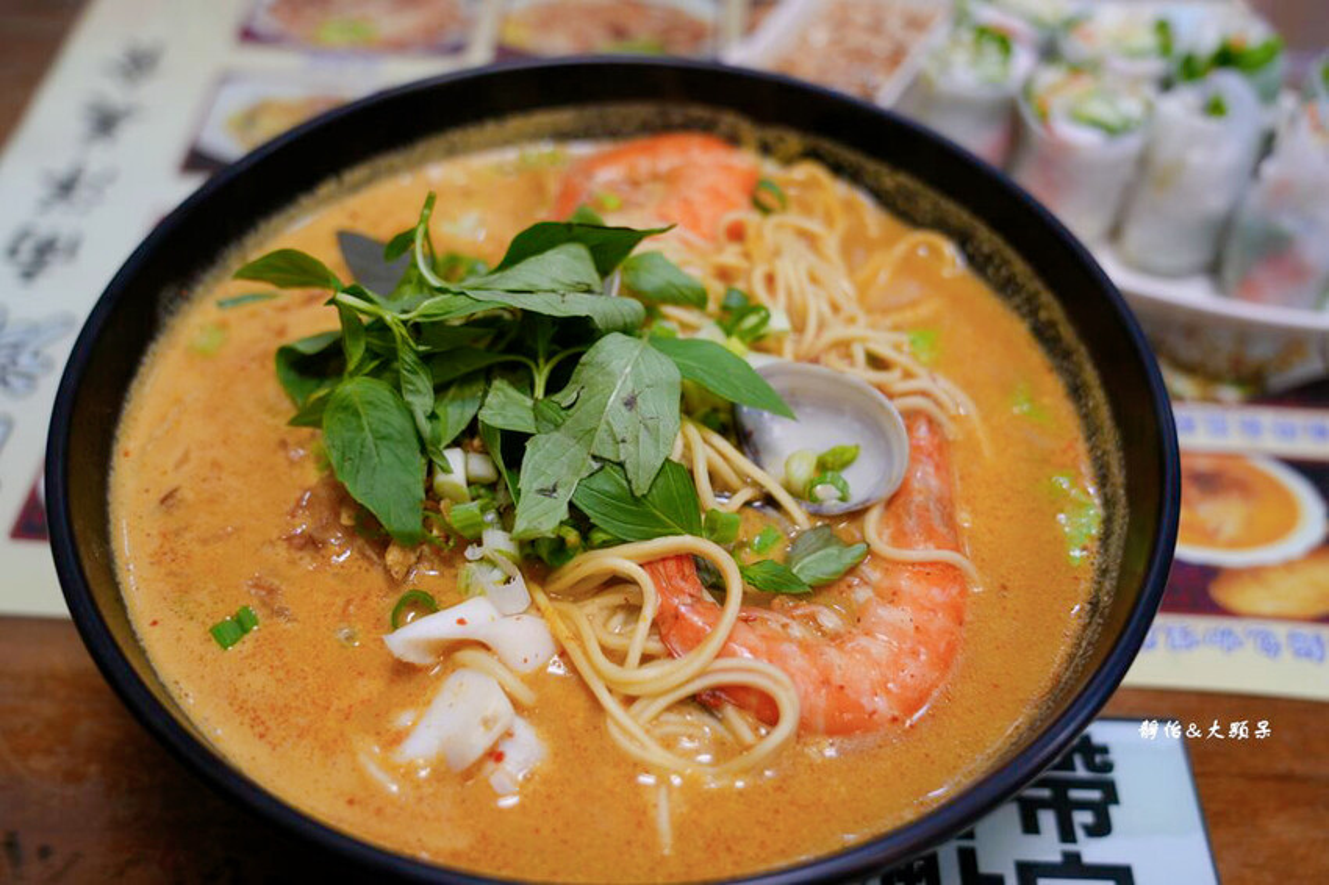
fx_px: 1328
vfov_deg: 36.8
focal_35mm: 36
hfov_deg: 53.2
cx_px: 664
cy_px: 442
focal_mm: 36
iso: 500
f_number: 4
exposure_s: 1/40
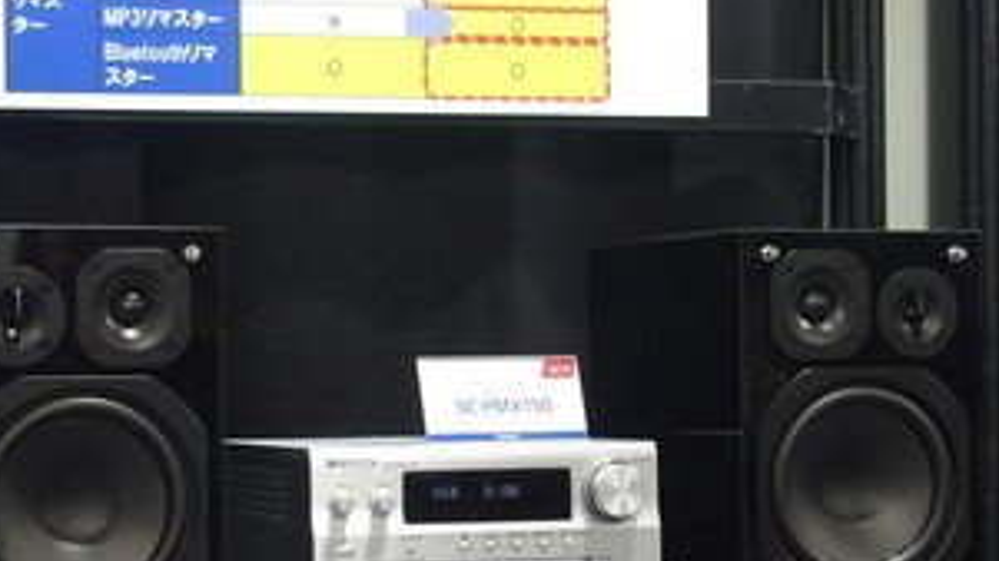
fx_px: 2913
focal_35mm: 110
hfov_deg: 19.5
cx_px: 425
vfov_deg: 11.0
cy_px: 428
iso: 800
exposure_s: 1/60
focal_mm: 16.1
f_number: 2.8
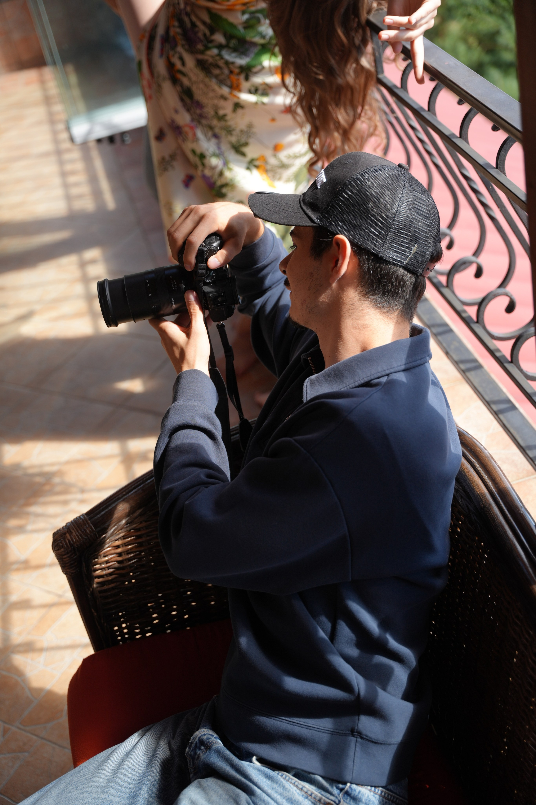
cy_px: 402
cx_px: 268
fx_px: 1081
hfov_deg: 27.9
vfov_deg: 40.8
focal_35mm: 48
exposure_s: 1/800
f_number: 2.8
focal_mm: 48.4
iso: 250
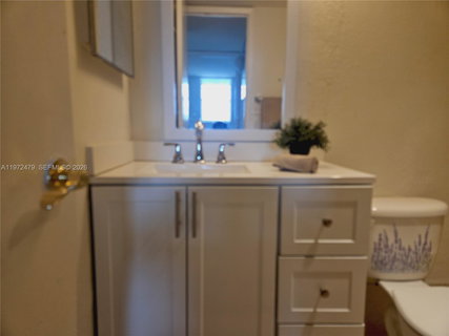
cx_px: 224
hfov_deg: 73.9
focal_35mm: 23
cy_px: 168
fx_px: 298
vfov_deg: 58.9
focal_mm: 5.4
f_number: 1.8
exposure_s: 1/120
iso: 50
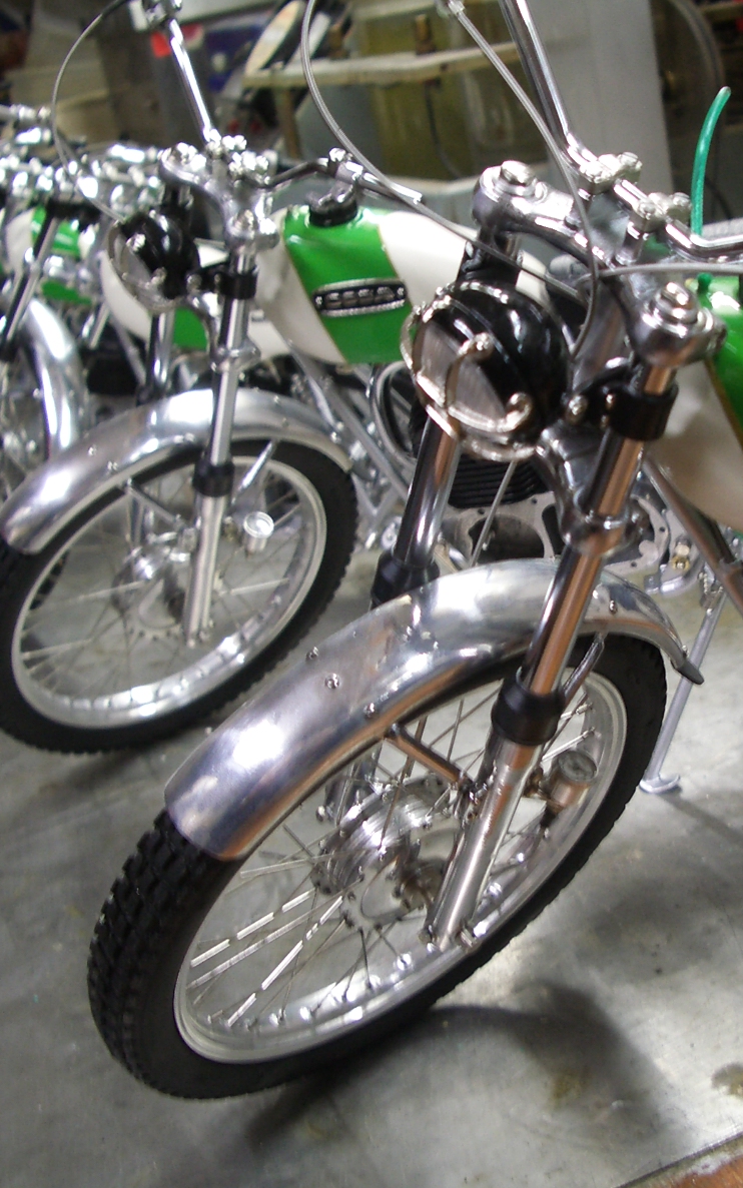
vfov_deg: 40.3
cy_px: 588
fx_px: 1620
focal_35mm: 50
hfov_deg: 25.6
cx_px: 529
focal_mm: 5.8
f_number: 2.6
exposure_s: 1/5
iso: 100
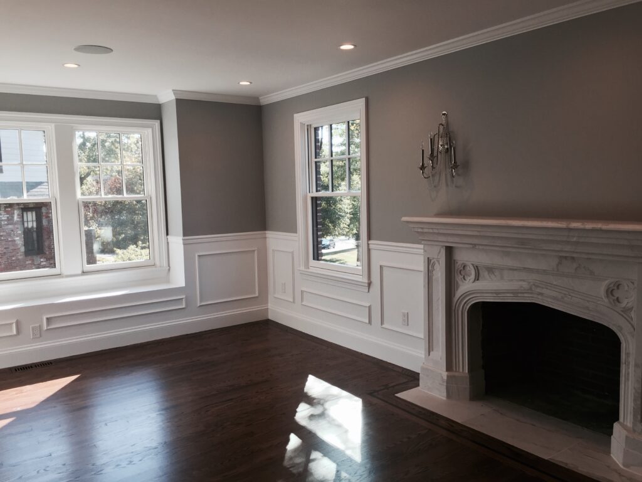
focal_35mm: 29
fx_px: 538
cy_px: 241
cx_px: 321
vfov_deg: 48.2
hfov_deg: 61.7
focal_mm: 4.15
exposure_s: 1/120
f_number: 2.2
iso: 50
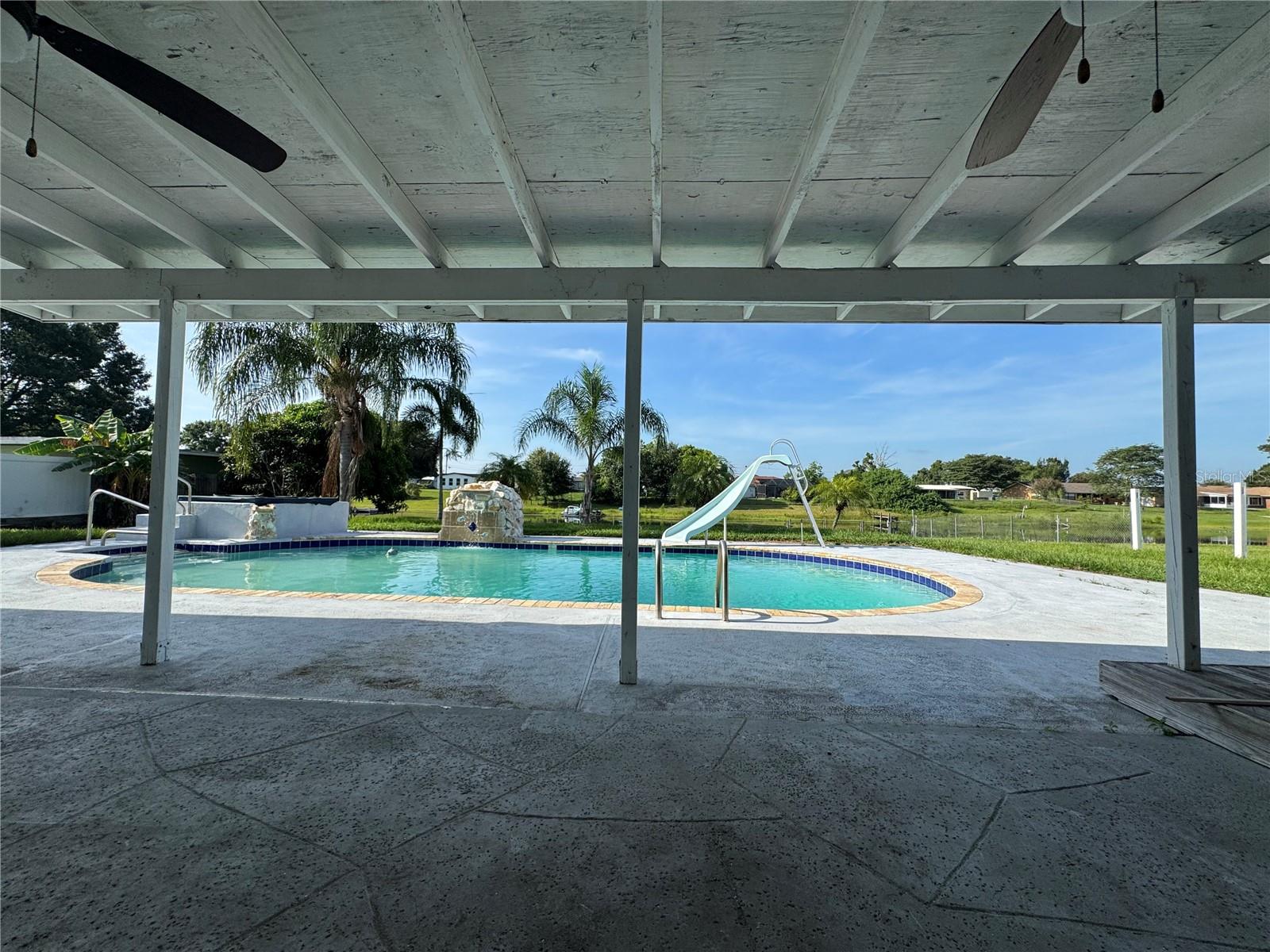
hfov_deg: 102.1
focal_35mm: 14
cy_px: 476
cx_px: 635
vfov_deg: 85.7
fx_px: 514
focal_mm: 2.22
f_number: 2.2
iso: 50
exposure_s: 1/1789
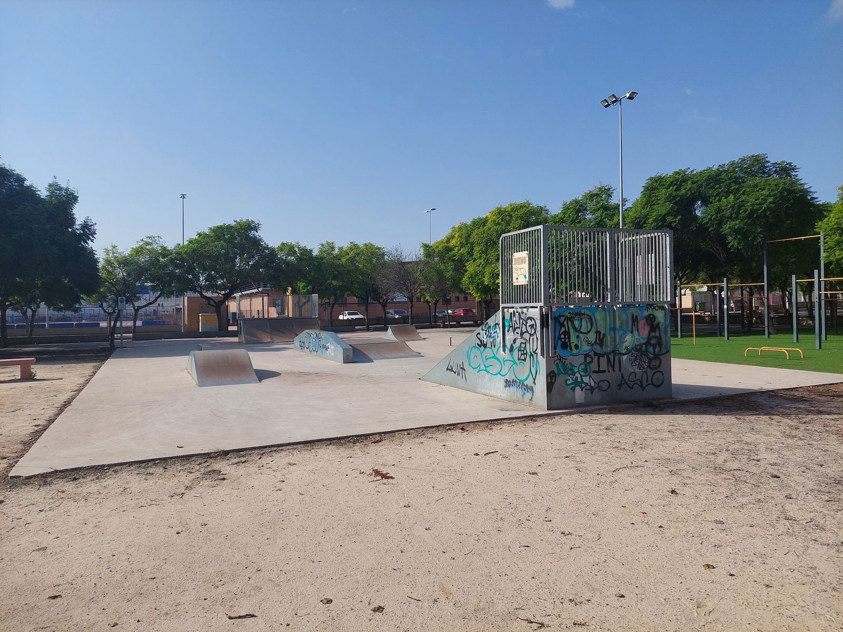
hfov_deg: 69.4
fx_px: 609
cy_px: 316
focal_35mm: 25
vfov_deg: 54.9
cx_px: 422
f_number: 1.8
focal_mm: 5.23
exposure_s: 1/2492
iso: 40
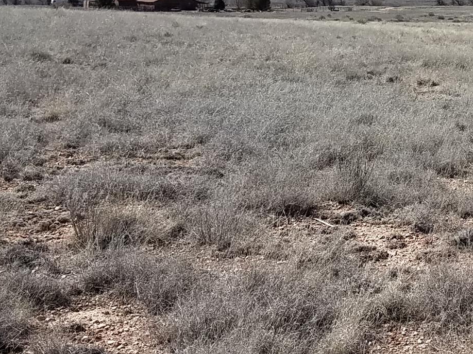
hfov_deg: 21.4
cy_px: 38
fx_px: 1161
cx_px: 570
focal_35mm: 85
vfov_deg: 17.1
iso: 40
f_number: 1.7
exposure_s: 1/3232
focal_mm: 4.2
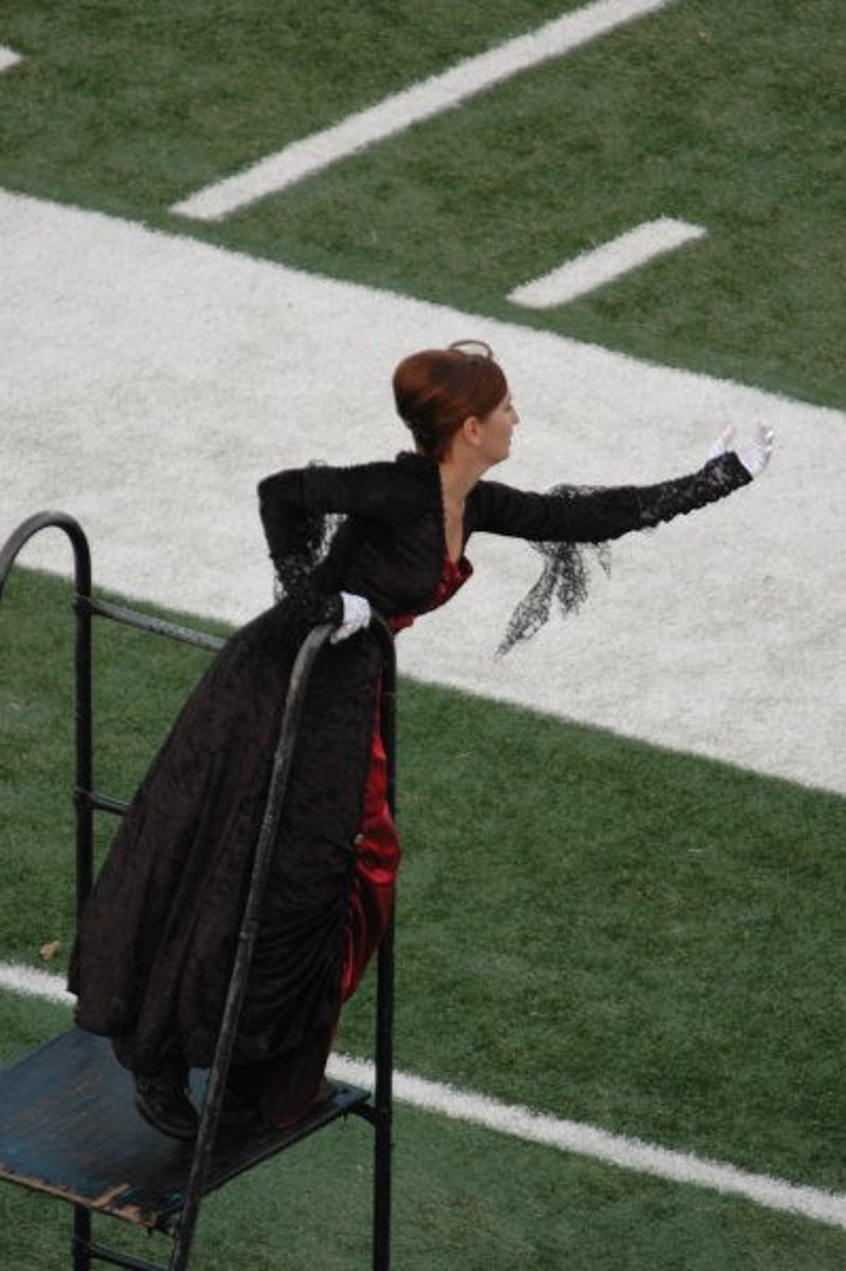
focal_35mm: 600
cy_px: 636
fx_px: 21185
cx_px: 423
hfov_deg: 2.3
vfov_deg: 3.4
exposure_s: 1/60
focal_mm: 400
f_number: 5.6
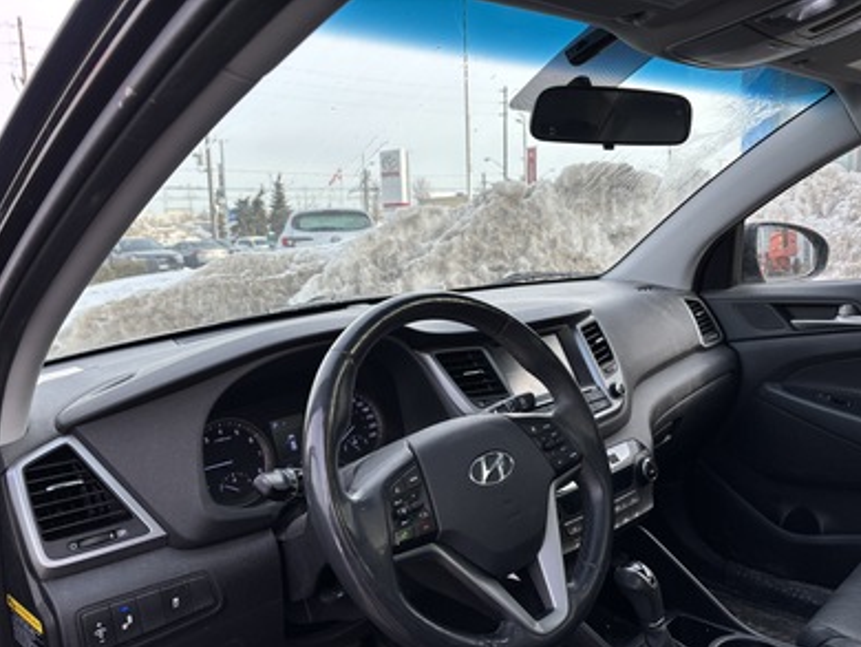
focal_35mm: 28
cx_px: 442
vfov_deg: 49.8
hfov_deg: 63.4
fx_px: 697
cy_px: 346
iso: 50
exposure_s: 1/541
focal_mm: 5.96
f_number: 1.6
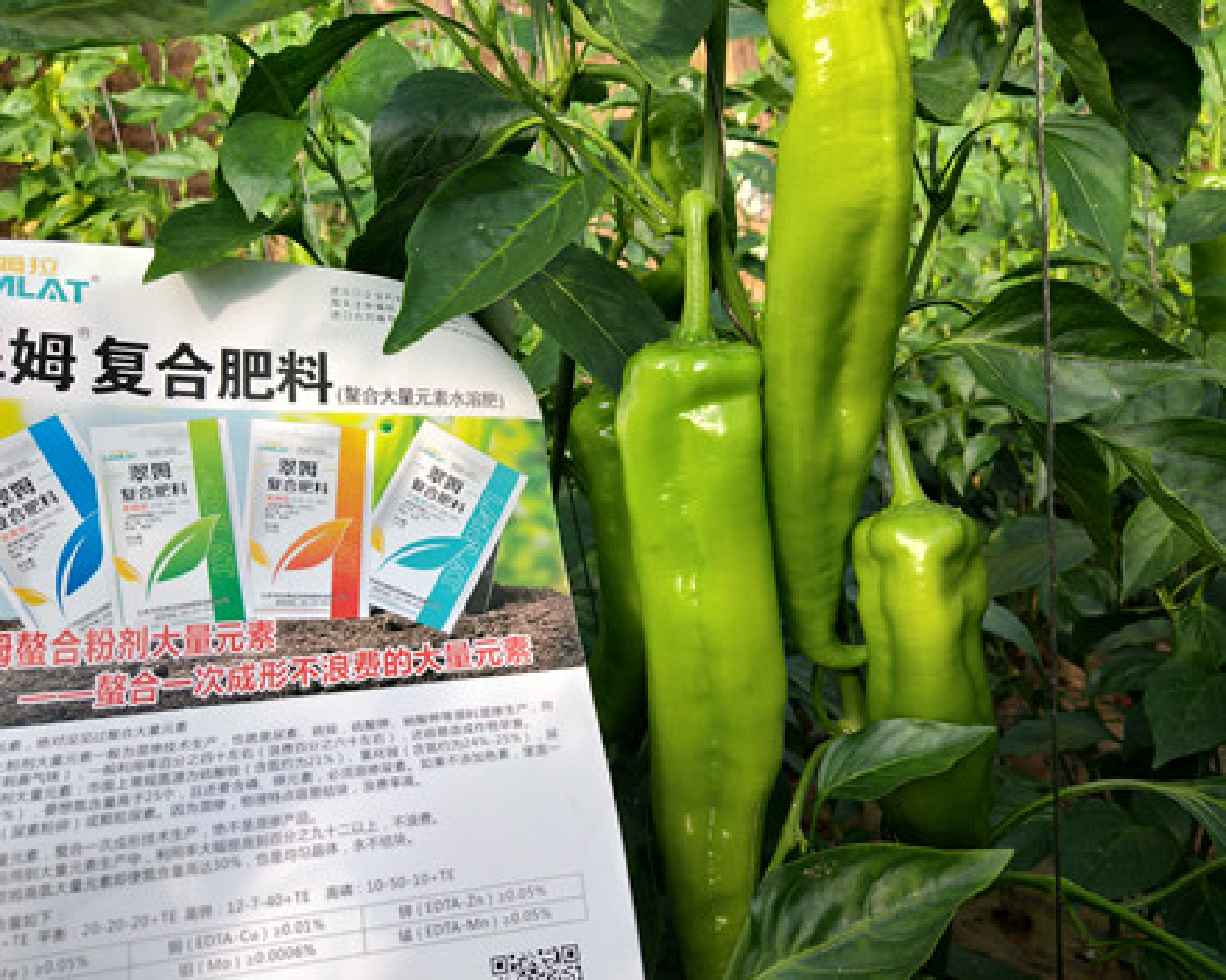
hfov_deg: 55.6
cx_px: 567
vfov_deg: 45.8
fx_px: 1161
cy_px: 483
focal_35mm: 32
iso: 69
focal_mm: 3.95
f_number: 1.8
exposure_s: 1/834
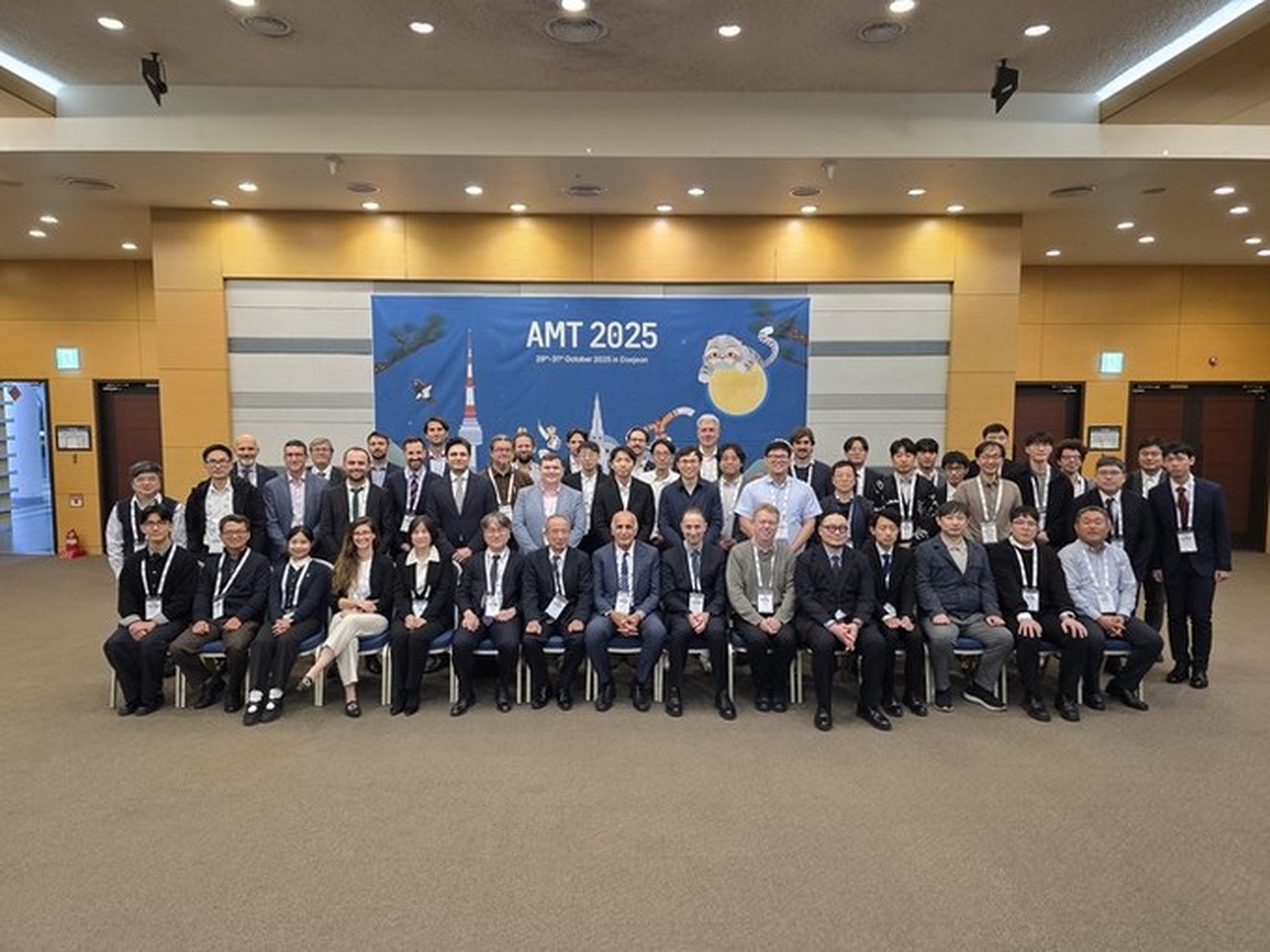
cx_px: 635
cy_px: 476
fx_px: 844
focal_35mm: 23
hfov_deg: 73.9
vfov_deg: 58.9
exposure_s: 1/120
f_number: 1.7
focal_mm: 6.3
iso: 320
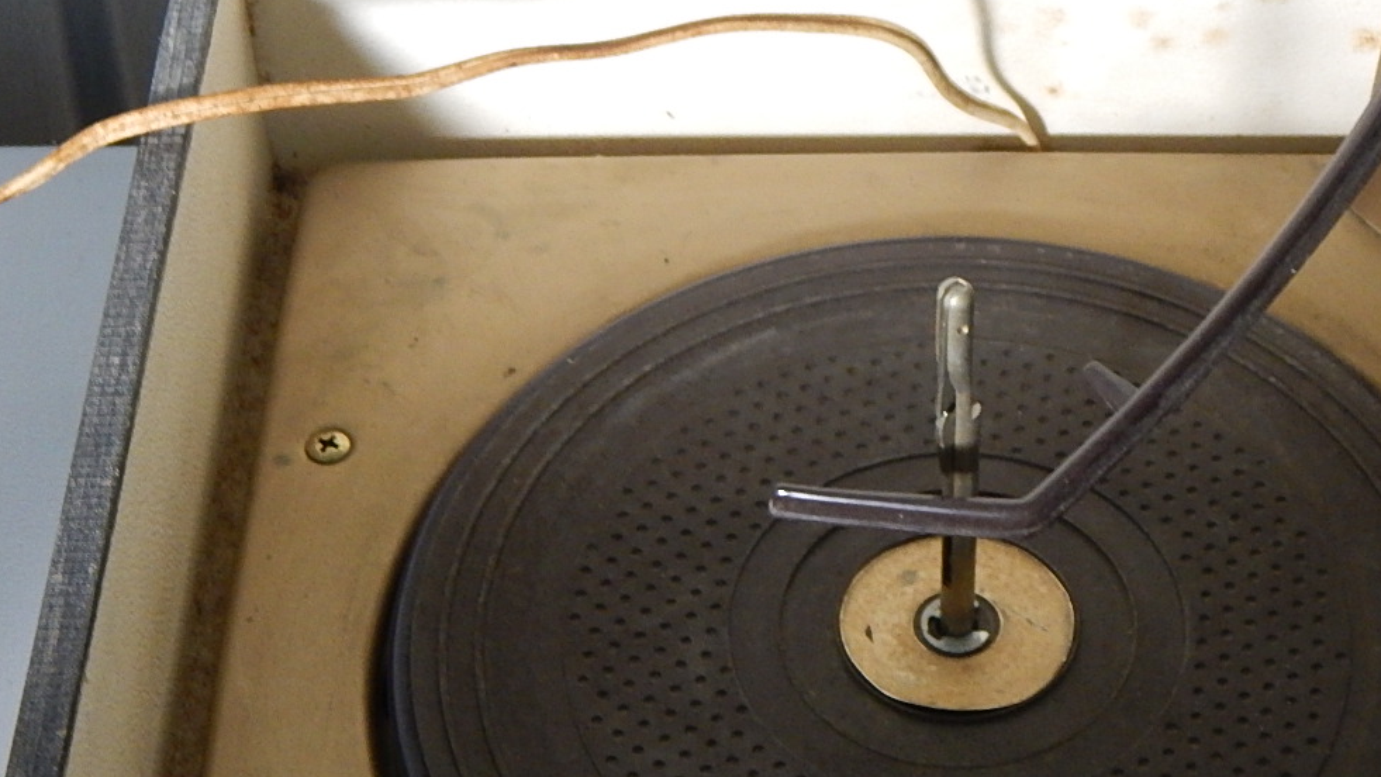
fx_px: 3516
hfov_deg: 22.1
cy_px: 229
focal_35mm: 96
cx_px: 936
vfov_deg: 12.6
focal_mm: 9.7
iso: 400
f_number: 3.8
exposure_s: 1/13
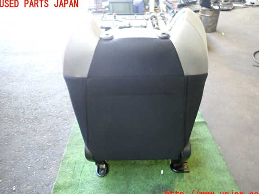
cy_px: 99
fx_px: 195
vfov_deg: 53.1
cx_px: 132
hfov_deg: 67.3
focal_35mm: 26
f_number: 2
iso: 400
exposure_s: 1/30
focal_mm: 4.5
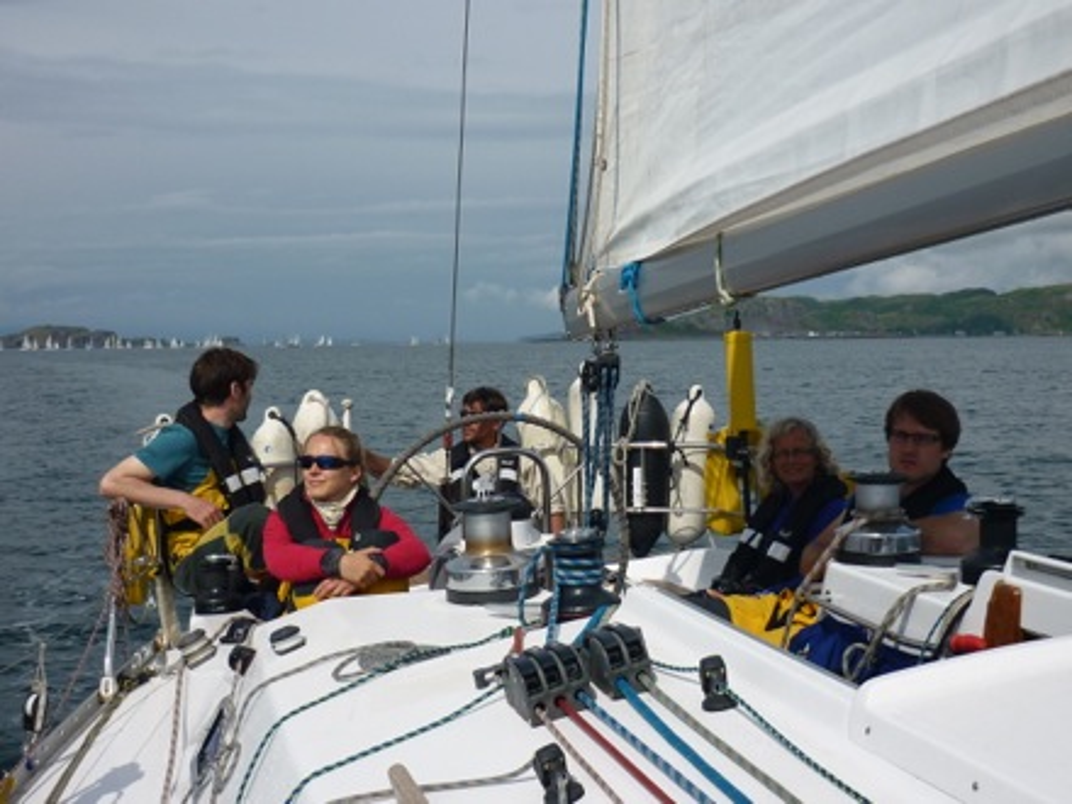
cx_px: 536
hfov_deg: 44.8
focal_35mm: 42
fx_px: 1301
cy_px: 402
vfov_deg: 34.3
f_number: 8
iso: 80
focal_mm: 5.5
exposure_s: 1/500
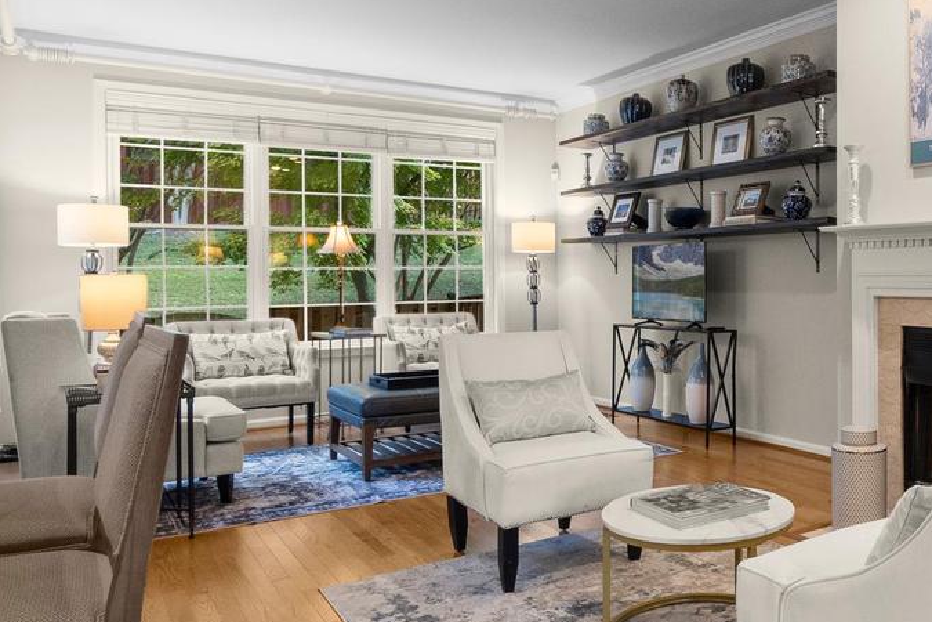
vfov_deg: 41.1
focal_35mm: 32
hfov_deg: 54.0
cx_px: 770
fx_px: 828
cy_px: 278
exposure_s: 1/4
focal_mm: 10
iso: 800
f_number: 9
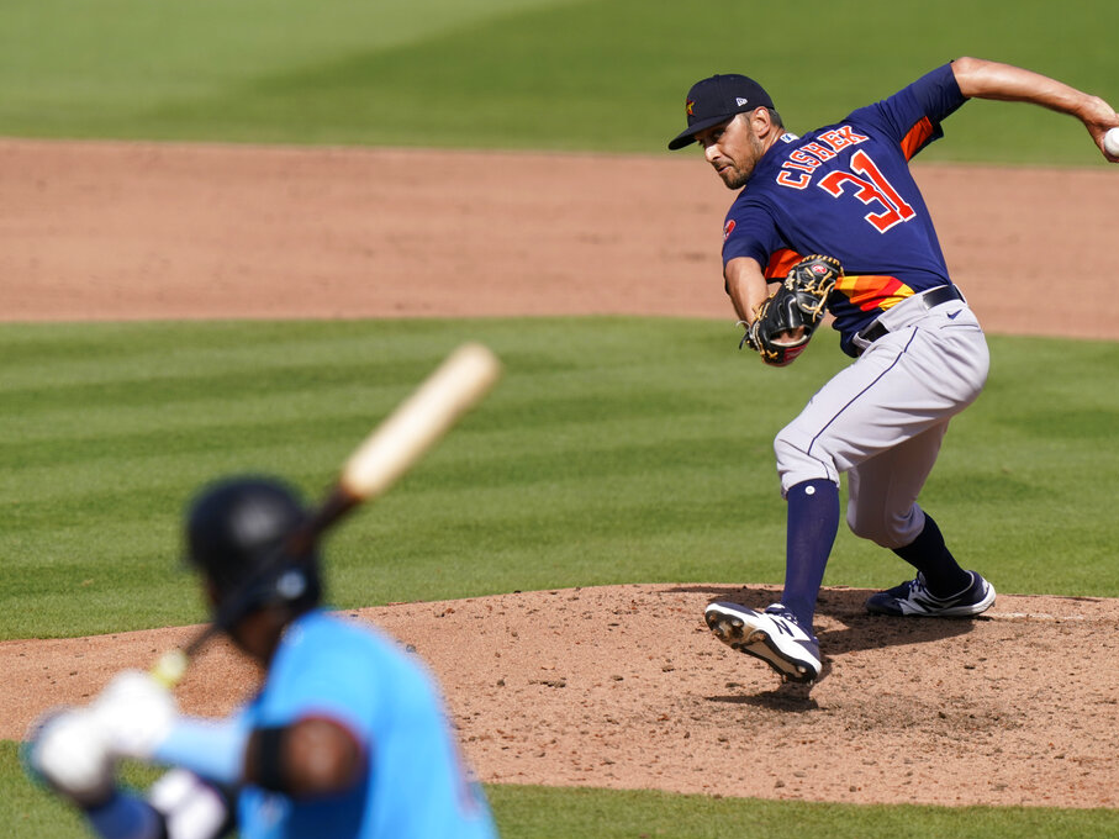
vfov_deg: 2.4
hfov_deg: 3.3
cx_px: 612
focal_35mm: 608
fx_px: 19652
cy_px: 419
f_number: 5.6
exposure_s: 1/2500
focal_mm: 560
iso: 400
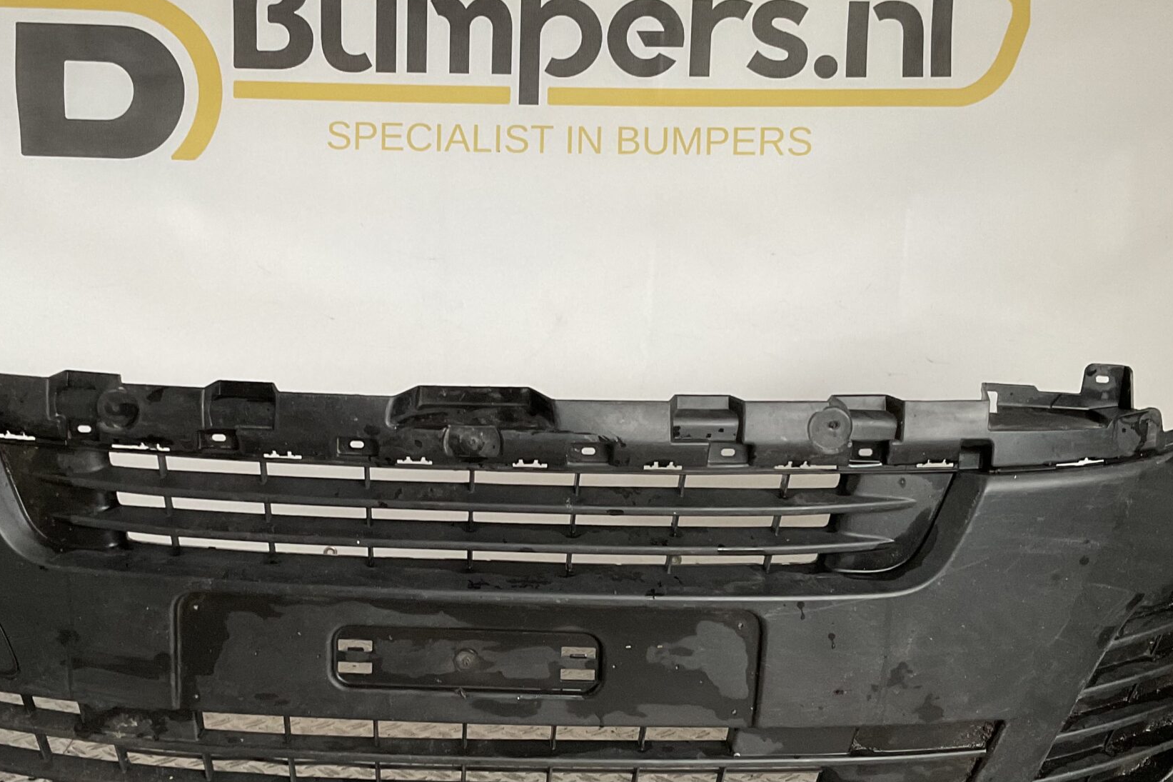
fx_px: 1531
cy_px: 451
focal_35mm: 47
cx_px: 473
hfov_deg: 41.7
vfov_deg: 28.6
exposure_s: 1/50
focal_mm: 3
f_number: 1.8
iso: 100
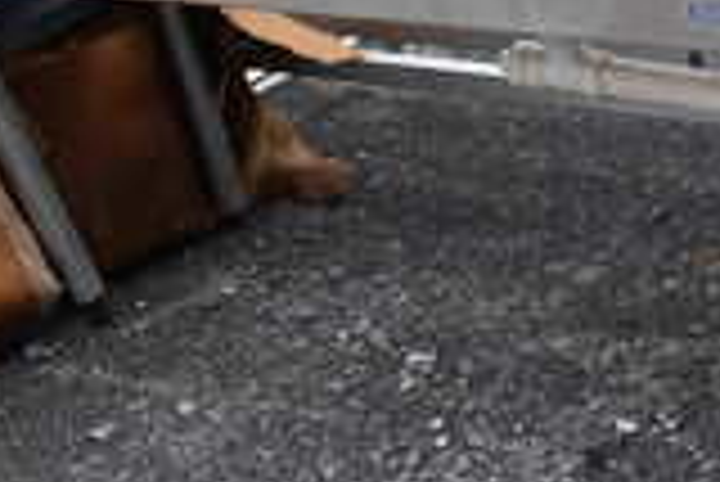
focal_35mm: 103
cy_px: 176
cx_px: 1053
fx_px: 2062
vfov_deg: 13.3
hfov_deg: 17.9
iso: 200
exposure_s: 1/250
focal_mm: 18
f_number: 6.3
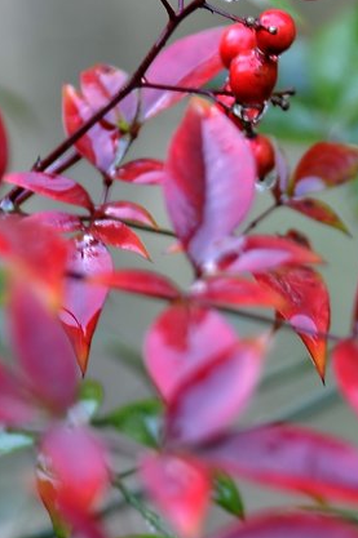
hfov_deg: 2.5
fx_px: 8075
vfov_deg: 3.8
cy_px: 344
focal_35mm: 540
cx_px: 245
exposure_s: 1/6
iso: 200
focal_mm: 220
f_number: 6.3
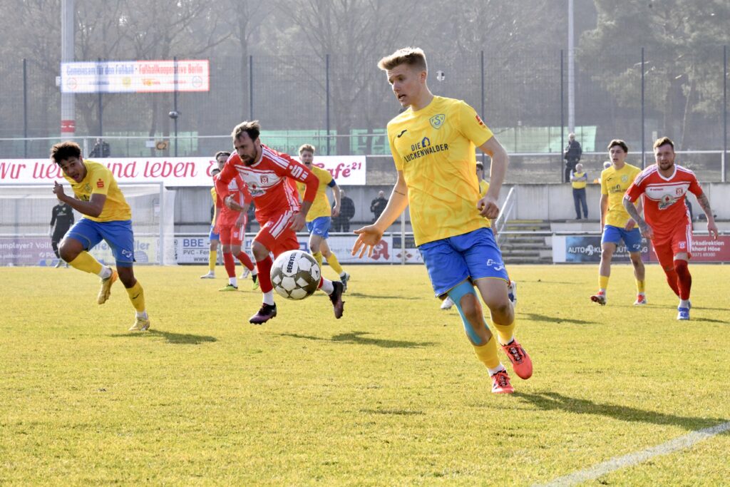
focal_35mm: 135
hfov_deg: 15.2
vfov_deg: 10.2
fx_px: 2738
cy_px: 244
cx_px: 365
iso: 8000
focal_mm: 135
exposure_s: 1/1600
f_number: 16
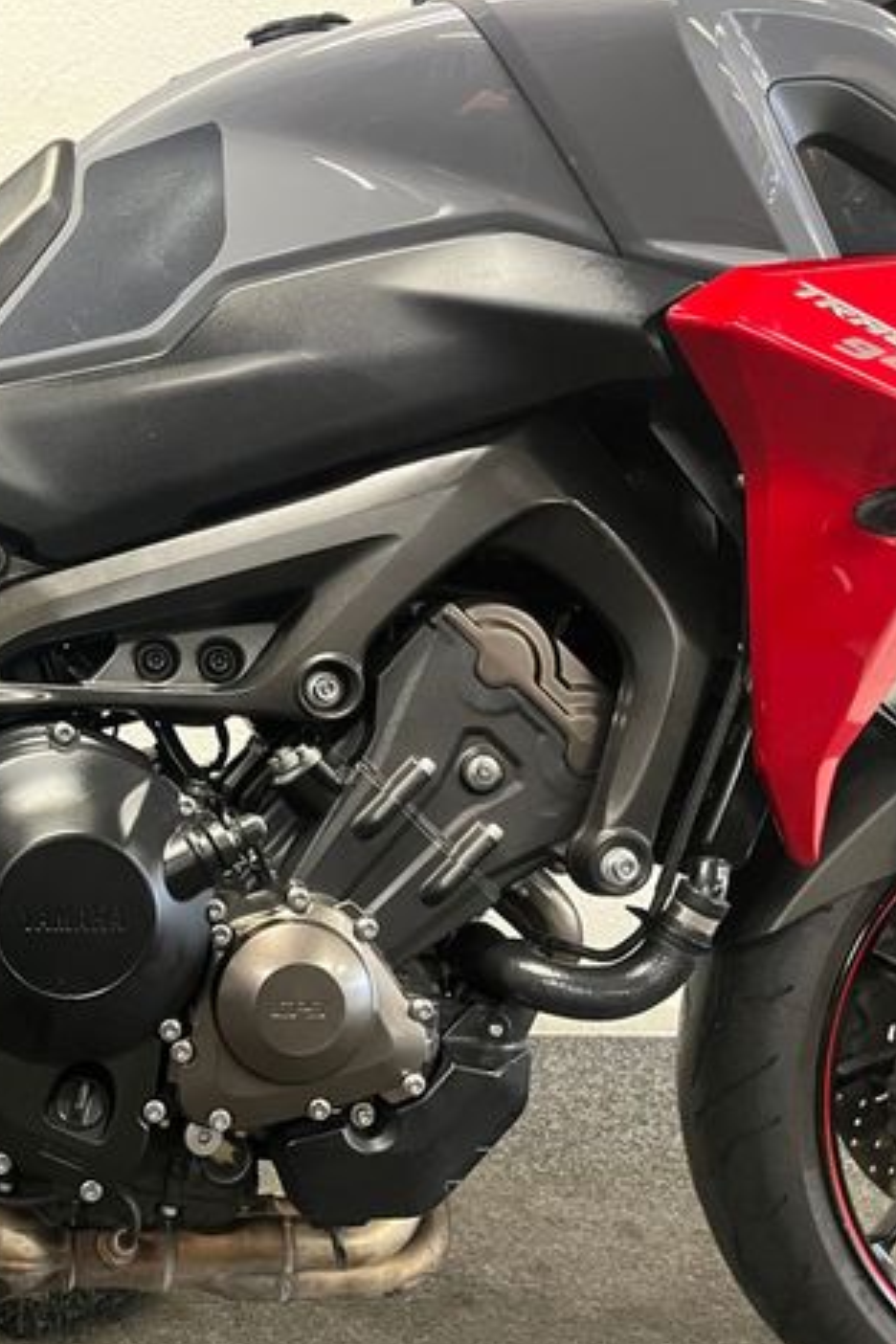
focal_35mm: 37
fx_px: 1381
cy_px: 675
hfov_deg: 33.5
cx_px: 49
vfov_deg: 51.9
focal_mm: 5.1
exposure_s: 1/50
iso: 500
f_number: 1.6
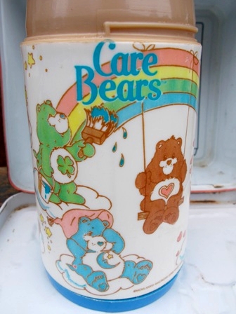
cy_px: 157
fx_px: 273
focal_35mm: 30
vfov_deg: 60.0
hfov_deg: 46.8
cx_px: 118
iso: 80
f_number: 3.4
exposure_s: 1/250
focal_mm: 5.3
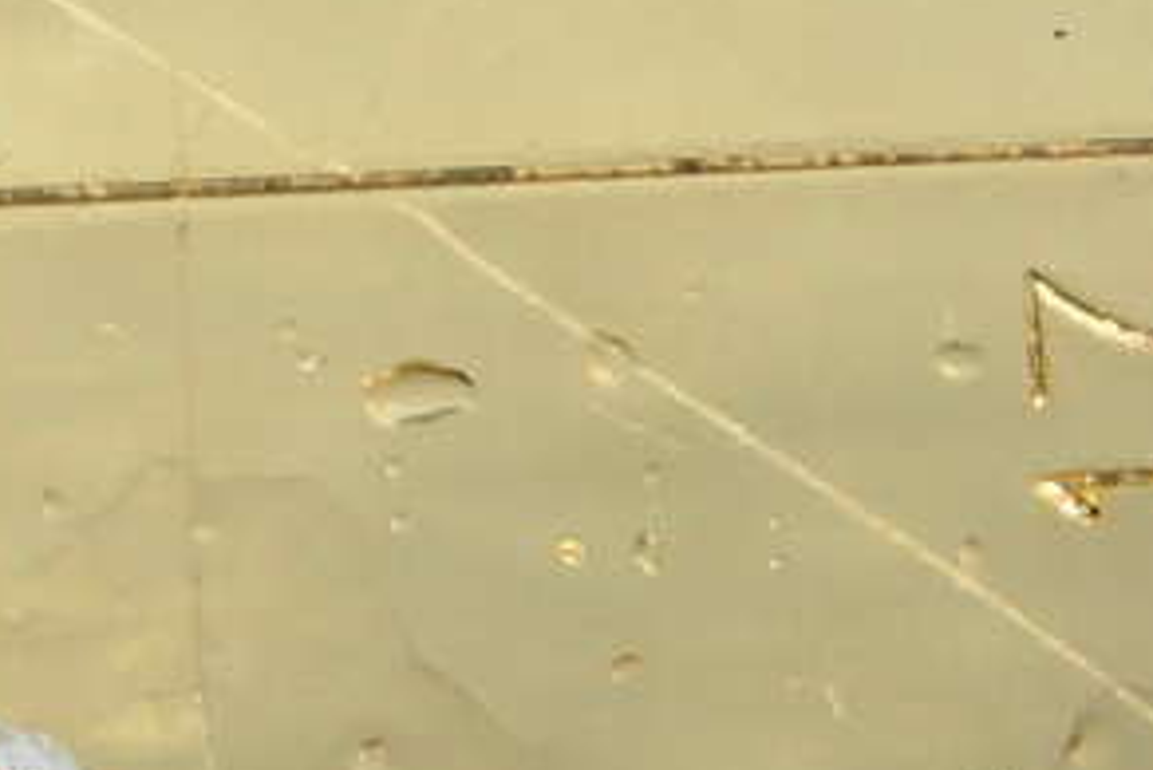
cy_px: 280
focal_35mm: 462
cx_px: 596
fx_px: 14803
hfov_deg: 4.5
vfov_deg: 3.0
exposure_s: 1/200
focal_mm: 90
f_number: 8
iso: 100
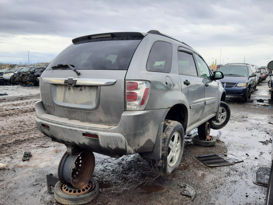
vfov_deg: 53.1
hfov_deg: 67.3
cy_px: 102
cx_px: 136
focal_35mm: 26
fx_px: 205
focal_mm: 3.92
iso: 50
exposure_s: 1/120
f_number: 1.7
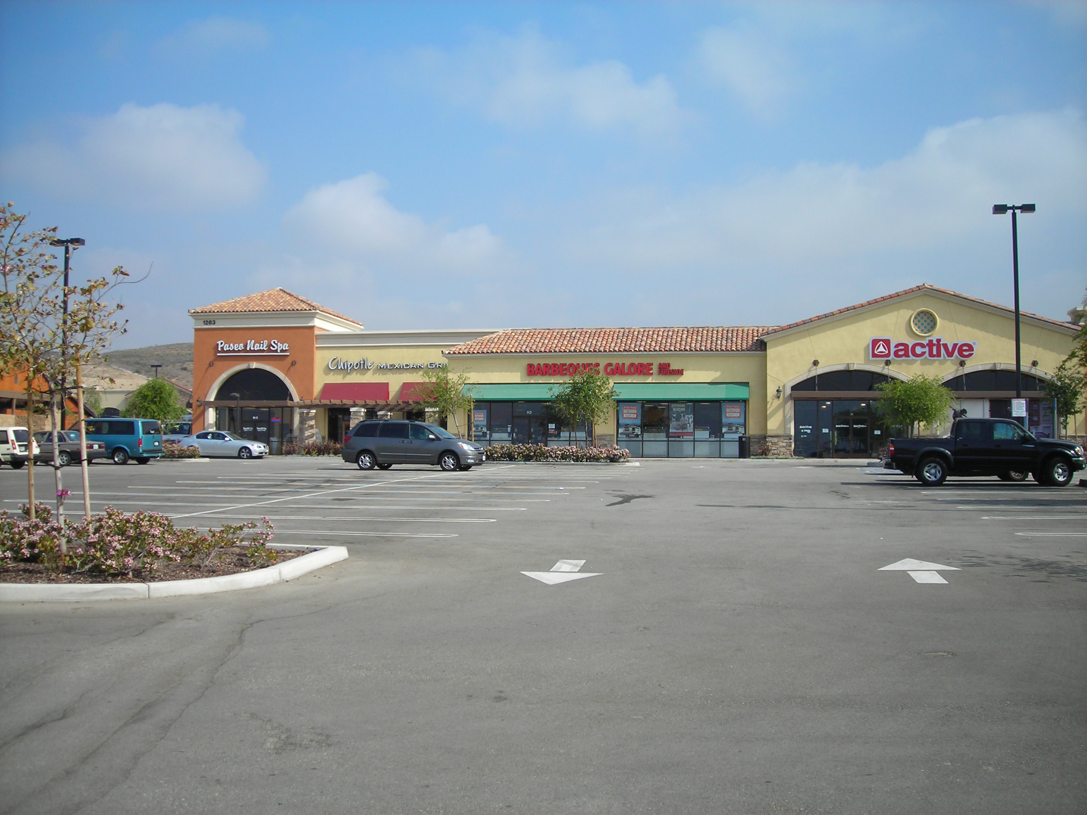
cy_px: 408
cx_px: 544
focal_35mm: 38
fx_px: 1193
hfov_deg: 49.0
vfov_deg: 37.7
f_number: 6.4
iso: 50
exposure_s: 1/183
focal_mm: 6.3
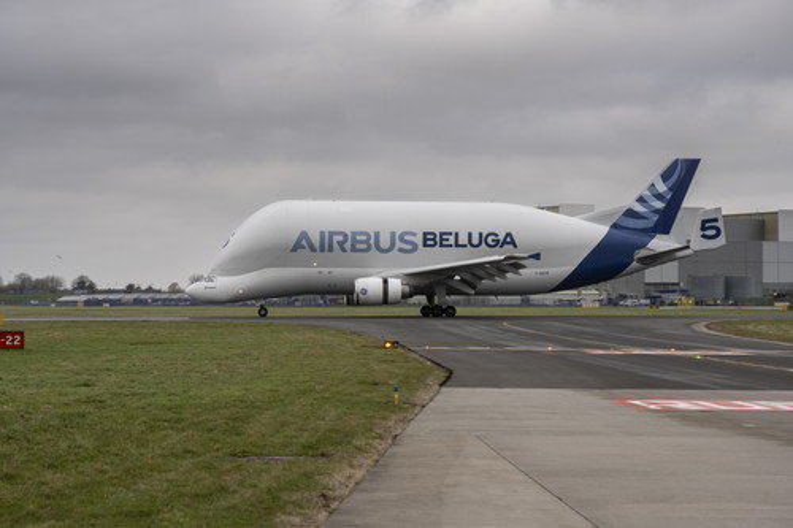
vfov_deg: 16.1
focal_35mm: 85
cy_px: 264
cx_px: 396
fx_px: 1872
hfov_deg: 23.9
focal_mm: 85
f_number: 9
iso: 400
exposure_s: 1/250
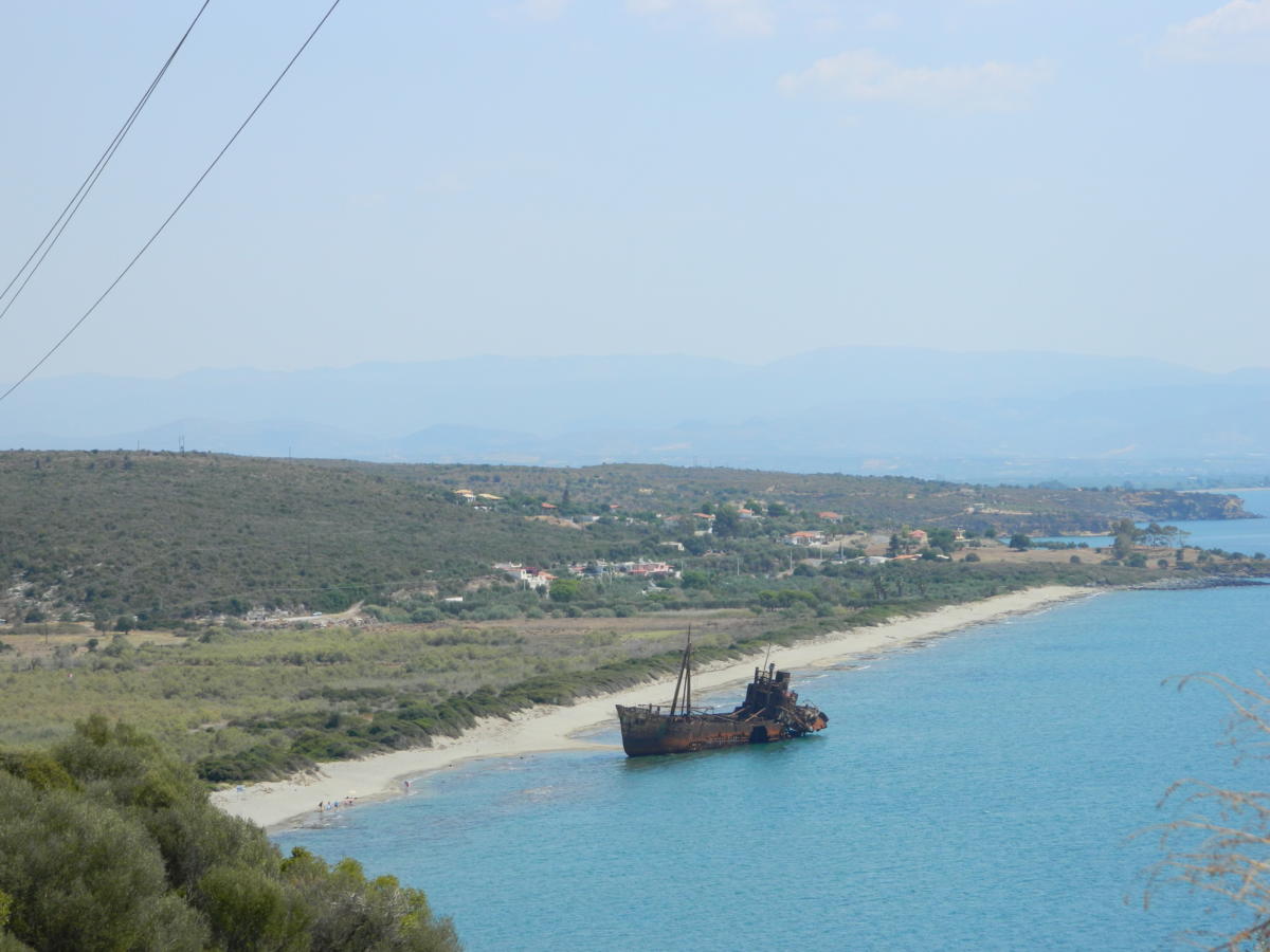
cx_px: 635
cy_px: 476
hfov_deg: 19.1
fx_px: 3779
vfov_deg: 14.4
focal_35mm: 103
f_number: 4.5
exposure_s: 1/640
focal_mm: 18.6
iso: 80
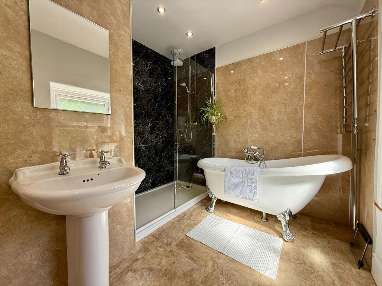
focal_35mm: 14
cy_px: 143
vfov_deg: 85.7
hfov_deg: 102.1
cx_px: 191
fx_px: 154
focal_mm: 2.22
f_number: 2.2
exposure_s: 1/122
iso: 64
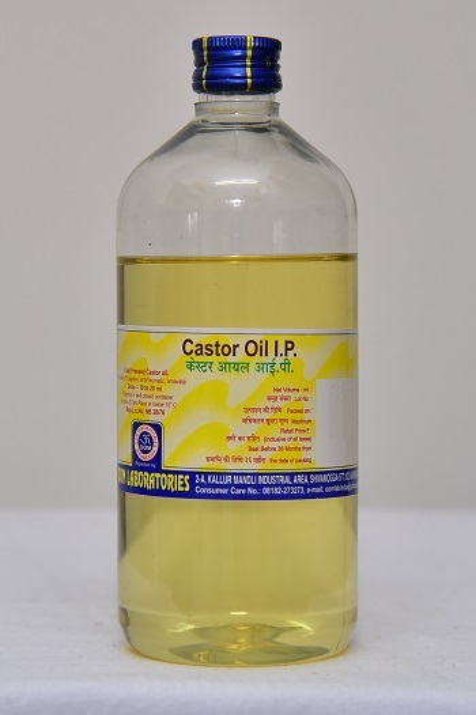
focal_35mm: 82
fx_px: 1628
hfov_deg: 16.6
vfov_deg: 24.8
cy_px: 358
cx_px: 238
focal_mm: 82
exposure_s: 1/160
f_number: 5.6
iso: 1600
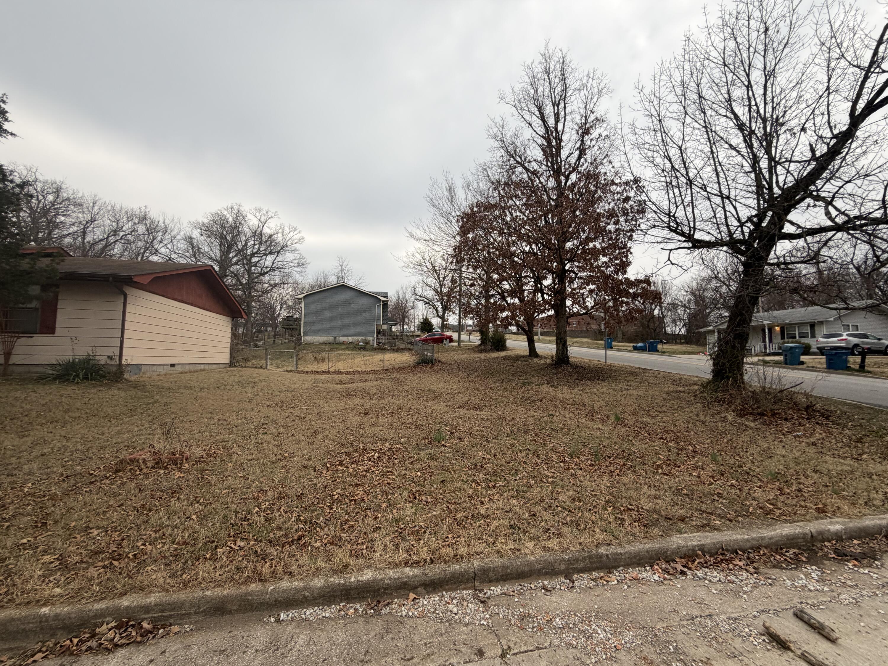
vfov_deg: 85.7
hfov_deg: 102.1
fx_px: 359
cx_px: 444
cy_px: 333
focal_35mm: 14
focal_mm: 2.22
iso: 80
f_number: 2.2
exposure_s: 1/121
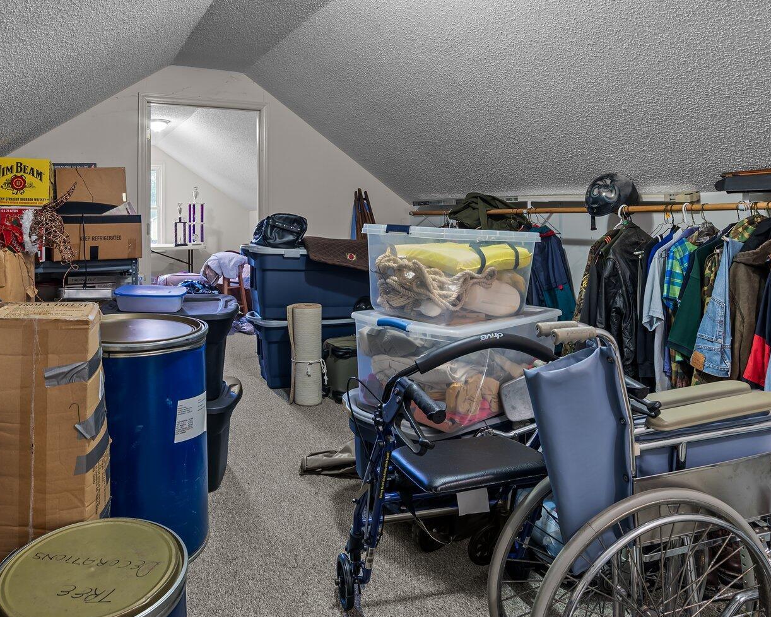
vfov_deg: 61.7
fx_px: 502
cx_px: 308
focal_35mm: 22
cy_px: 208
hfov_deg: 74.2
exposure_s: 2.5
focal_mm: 14
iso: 250
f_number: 8
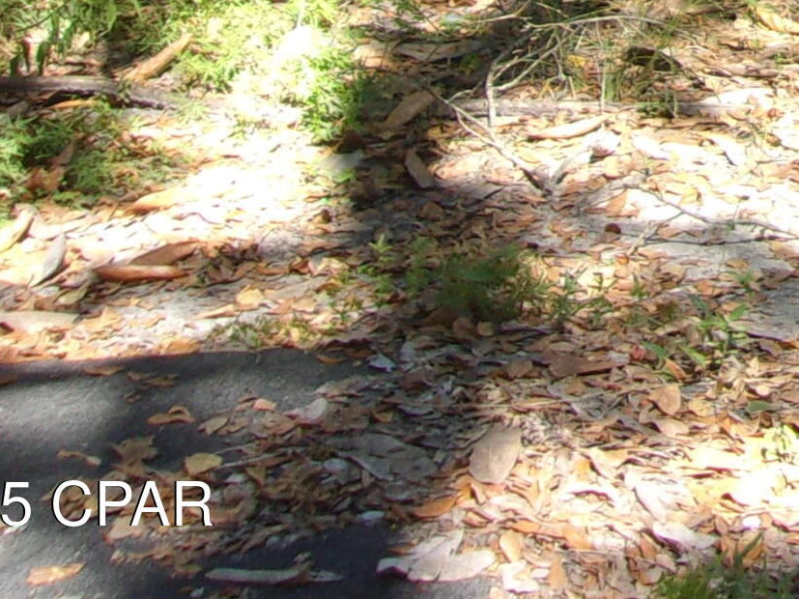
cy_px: -483
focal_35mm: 98
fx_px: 2262
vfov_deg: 13.5
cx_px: 1297
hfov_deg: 17.4
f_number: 3
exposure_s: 1/140
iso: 80
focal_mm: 4.9
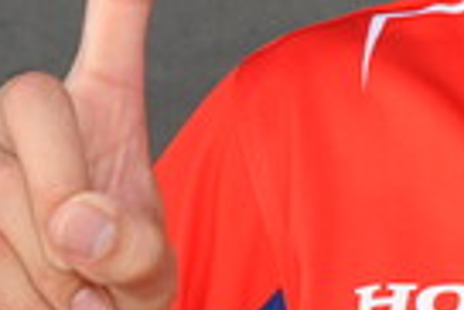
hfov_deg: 5.9
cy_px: -174
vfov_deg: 4.0
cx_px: 894
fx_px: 4426
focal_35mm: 343
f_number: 8
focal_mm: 65
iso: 200
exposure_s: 1/250
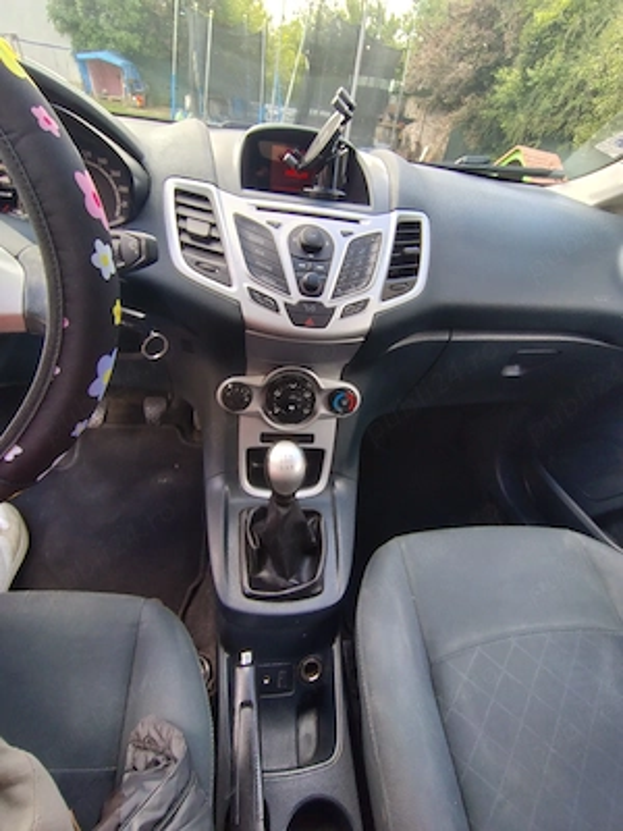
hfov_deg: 78.1
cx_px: 312
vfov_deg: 94.5
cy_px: 416
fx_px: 384
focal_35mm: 16
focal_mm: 1.66
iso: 219
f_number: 2.2
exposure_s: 1/50
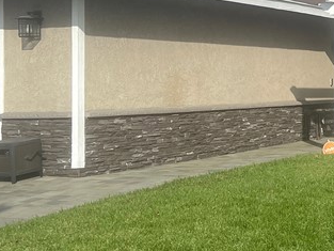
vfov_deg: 17.2
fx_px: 820
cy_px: 46
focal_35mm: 85
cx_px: 398
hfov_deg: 21.4
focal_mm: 5.7
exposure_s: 1/4630
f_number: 1.5
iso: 50
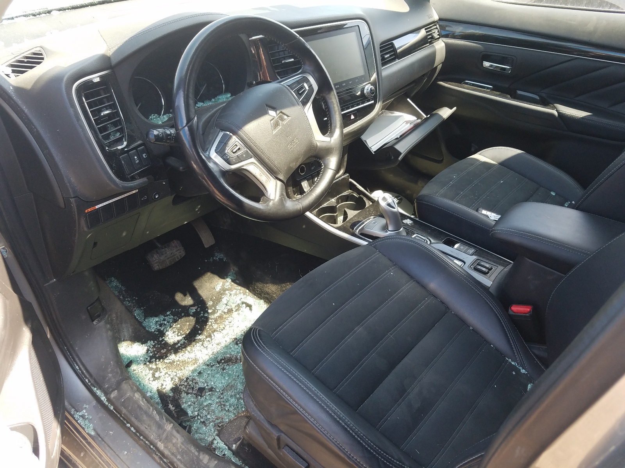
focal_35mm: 26
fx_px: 469
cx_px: 312
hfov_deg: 67.3
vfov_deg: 53.1
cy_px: 234
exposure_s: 1/137
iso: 50
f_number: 1.7
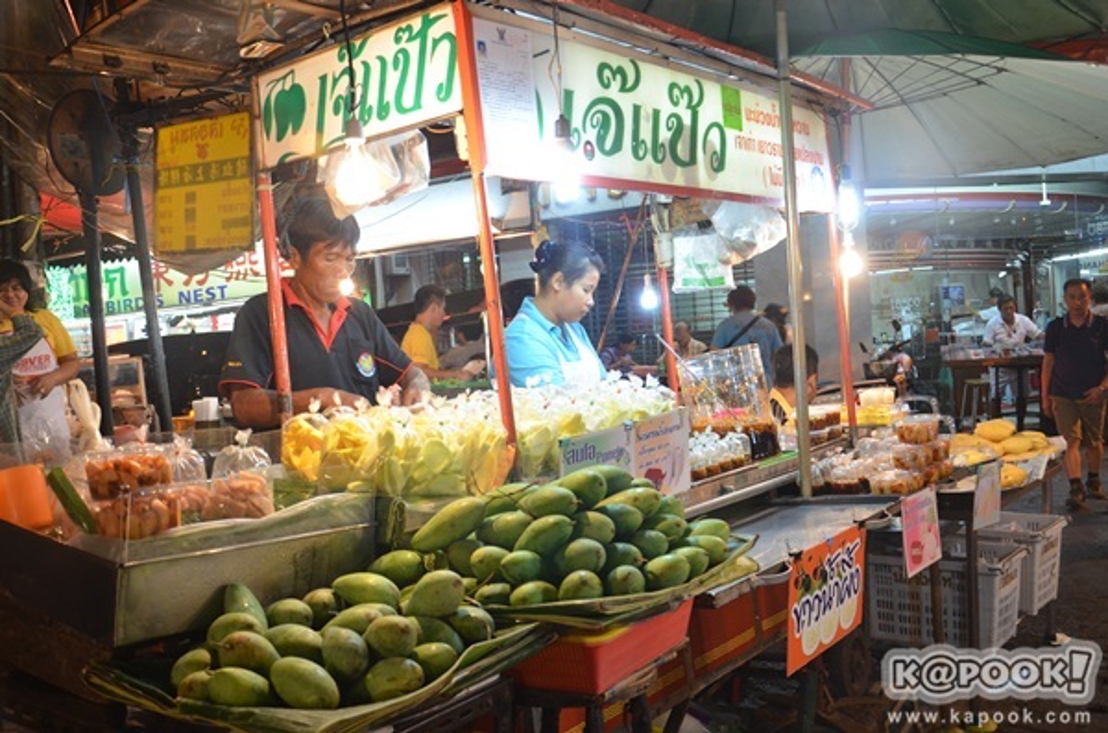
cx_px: 554
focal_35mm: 38
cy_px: 366
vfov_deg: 35.3
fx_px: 1151
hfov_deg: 51.4
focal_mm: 25
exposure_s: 1/40
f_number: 4.5
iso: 640
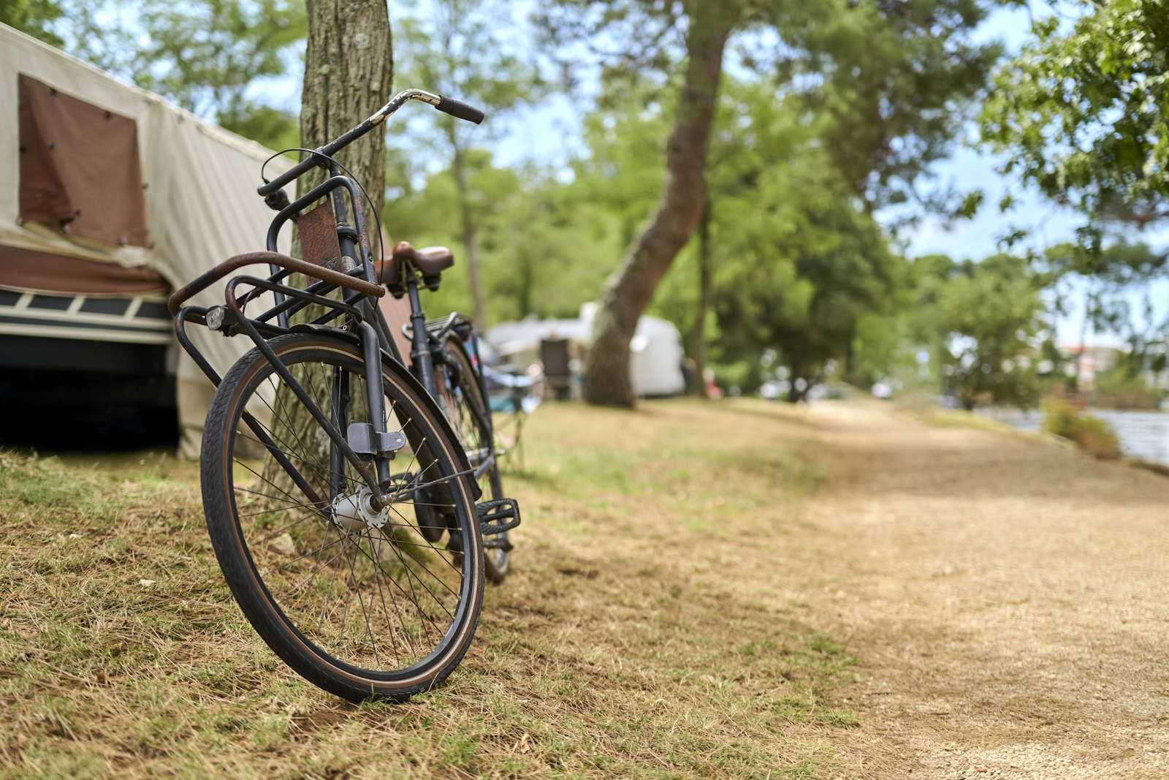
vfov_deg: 37.9
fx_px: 1137
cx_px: 584
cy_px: 390
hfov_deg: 54.4
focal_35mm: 35
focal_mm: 35
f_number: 1.2
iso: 64
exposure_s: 1/2500
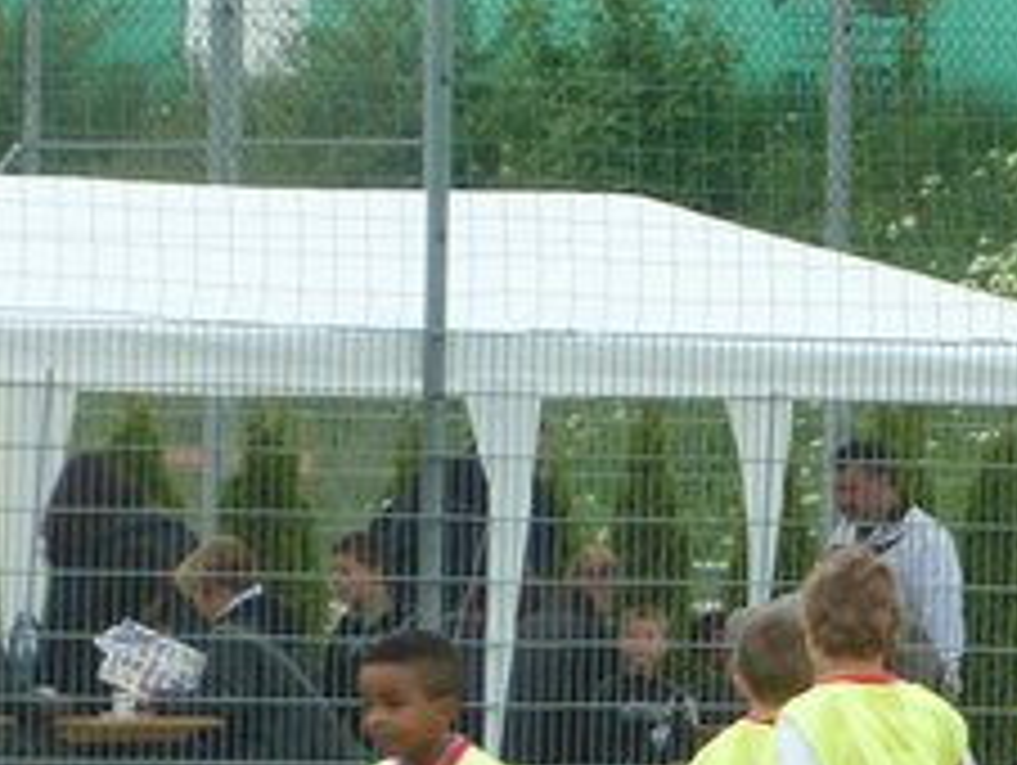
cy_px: 740
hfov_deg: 2.1
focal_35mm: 928
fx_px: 27293
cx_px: 1282
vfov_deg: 1.6
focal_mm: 49.2
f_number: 4.9
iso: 125
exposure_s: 1/125
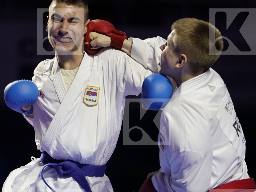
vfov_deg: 4.6
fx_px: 2366
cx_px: 61
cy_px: 122
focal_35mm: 320
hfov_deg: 6.2
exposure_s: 1/1000
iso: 1600
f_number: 2.8
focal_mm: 186
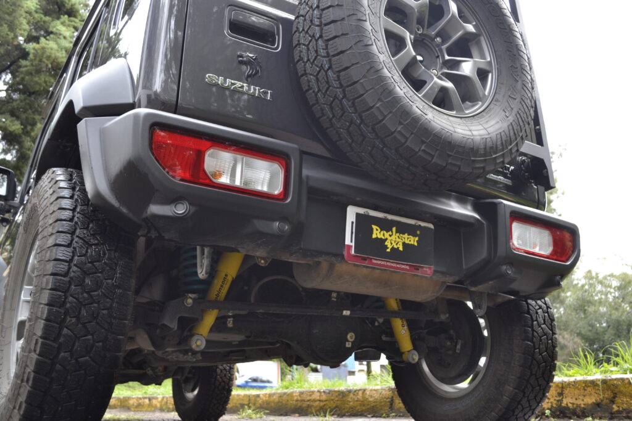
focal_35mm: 36
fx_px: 632
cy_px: 210
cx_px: 316
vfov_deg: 36.9
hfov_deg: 53.1
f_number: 5.6
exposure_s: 1/125
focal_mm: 24
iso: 280
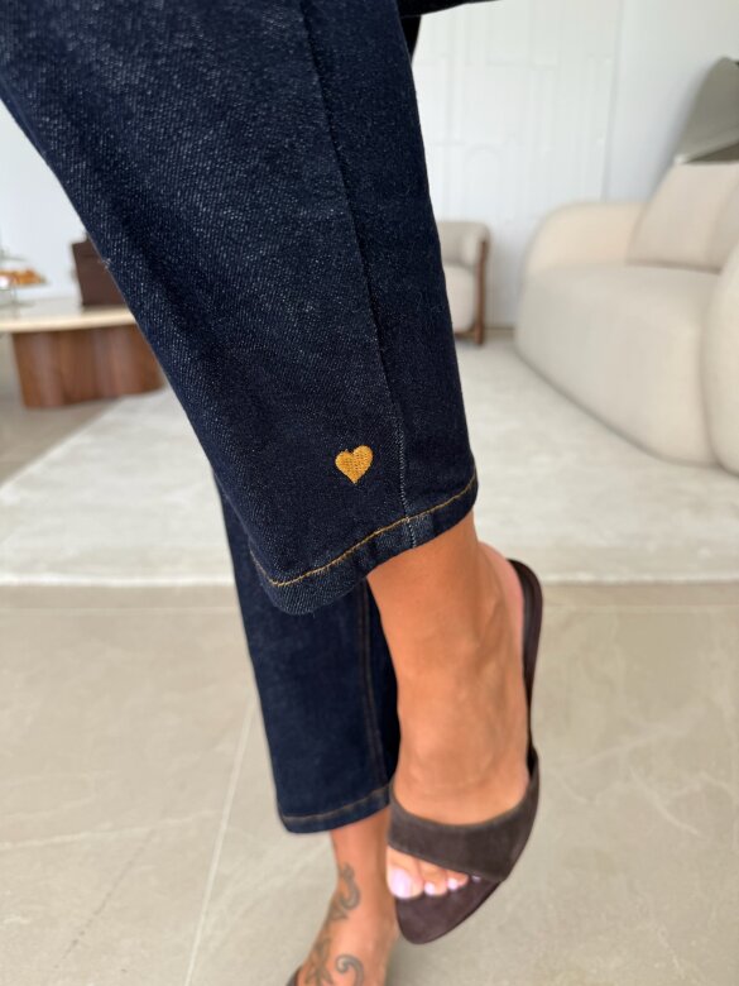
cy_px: 493
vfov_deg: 71.6
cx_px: 370
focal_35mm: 24
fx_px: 683
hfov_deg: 56.8
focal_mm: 6.76
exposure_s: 1/121
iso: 64
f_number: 1.78
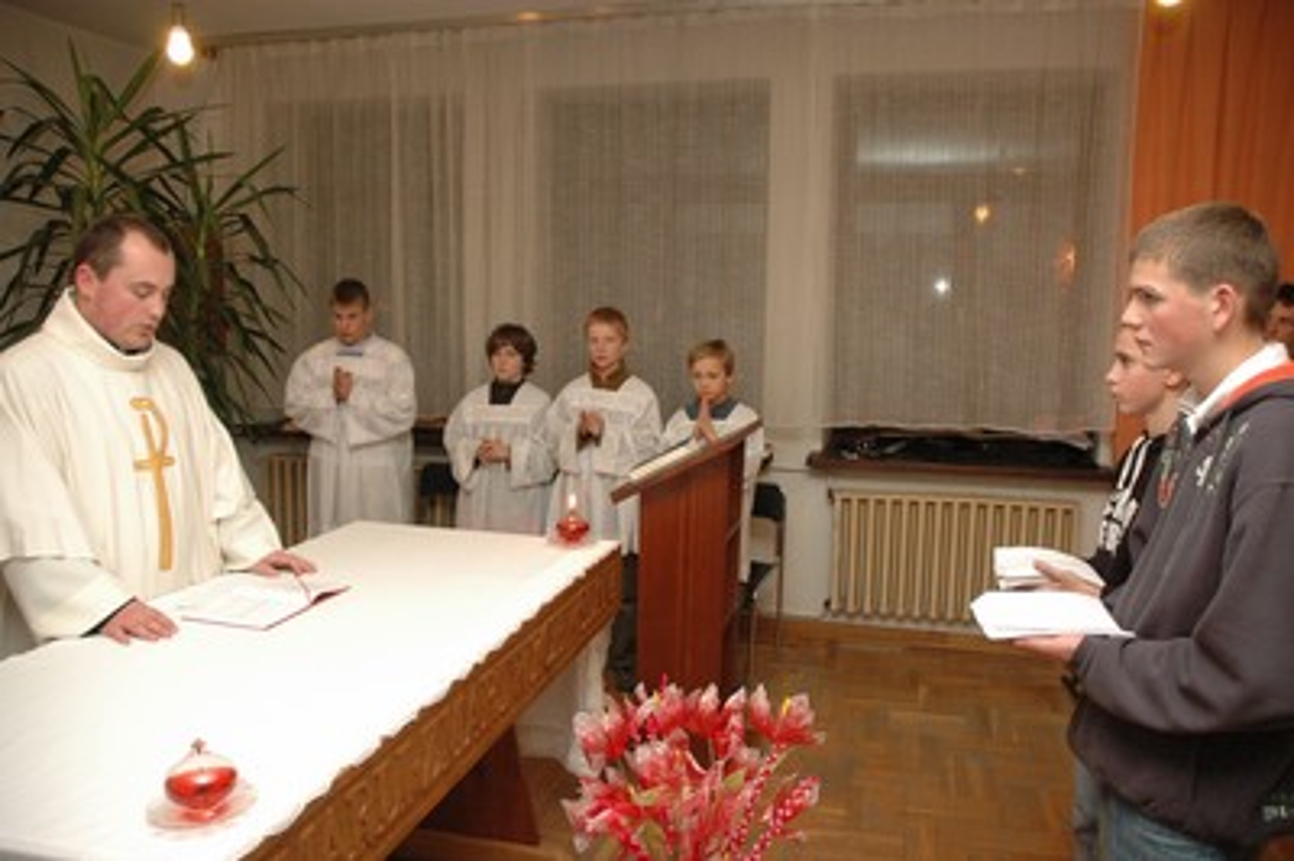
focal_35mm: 27
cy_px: 430
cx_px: 647
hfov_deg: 67.4
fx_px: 970
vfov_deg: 47.9
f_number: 3.5
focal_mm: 18
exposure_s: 1/60
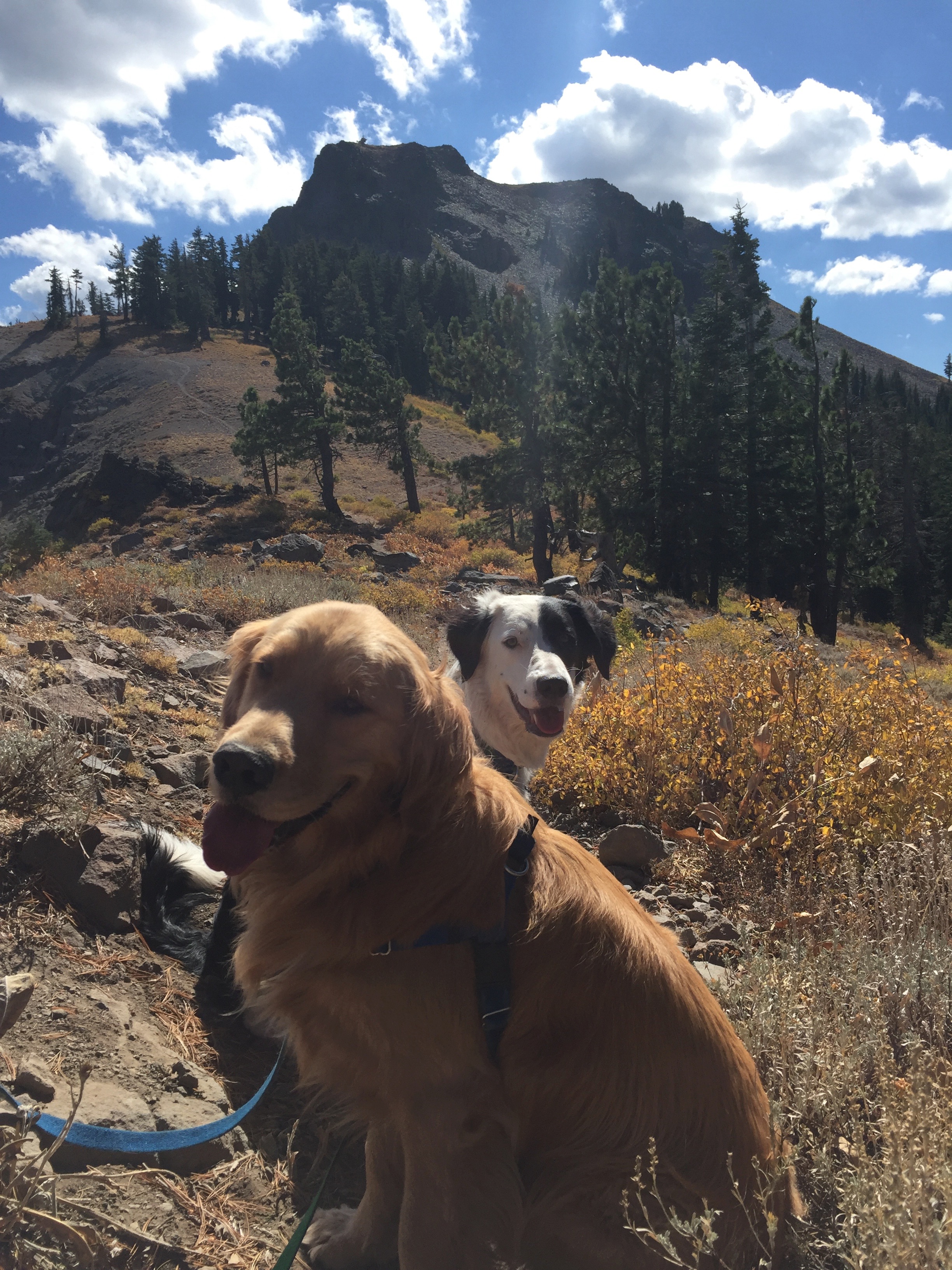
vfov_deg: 61.7
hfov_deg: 48.2
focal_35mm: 29
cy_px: 635
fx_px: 1063
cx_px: 476
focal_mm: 4.15
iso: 32
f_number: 2.2
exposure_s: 1/2639
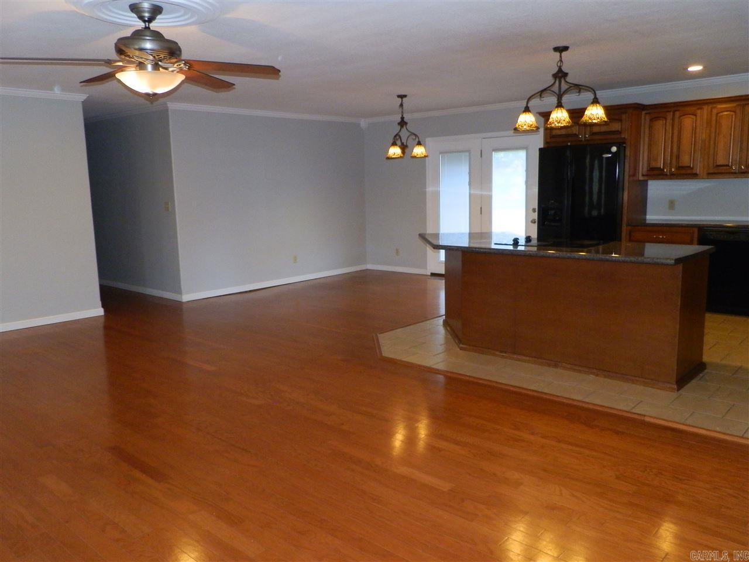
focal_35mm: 28
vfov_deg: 49.7
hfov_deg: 63.4
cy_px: 281
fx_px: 606
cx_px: 374
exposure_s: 1/30
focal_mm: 5
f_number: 3.3
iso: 320
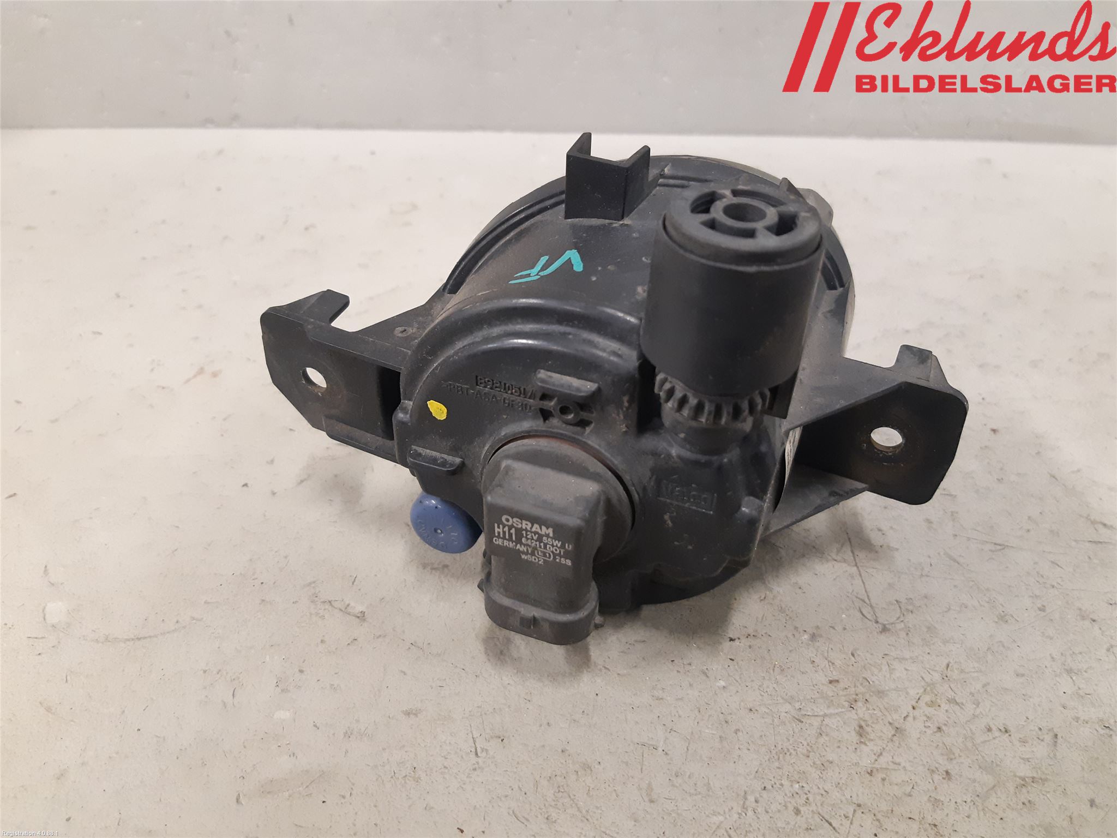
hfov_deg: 67.3
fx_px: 839
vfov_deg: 53.1
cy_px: 419
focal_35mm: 26
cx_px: 558
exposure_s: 1/50
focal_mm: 3.93
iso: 320
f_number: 1.7
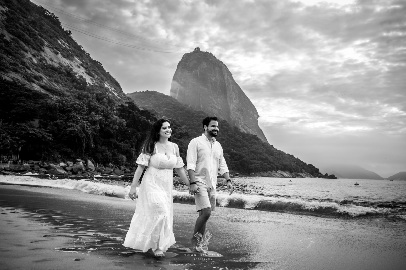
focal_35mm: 30
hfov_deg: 62.0
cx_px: 203
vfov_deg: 43.5
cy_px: 135
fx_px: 338
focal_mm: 30
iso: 160
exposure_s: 1/250
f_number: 6.3
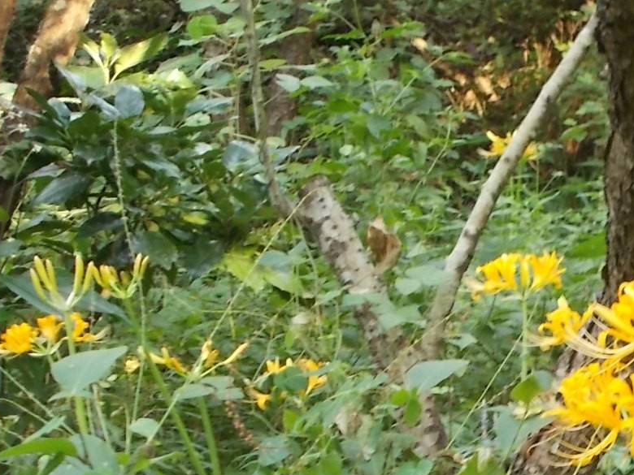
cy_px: 434
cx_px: 592
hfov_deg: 16.3
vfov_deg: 12.4
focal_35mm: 119
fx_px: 2180
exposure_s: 1/10
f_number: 4.9
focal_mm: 10.3
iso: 200
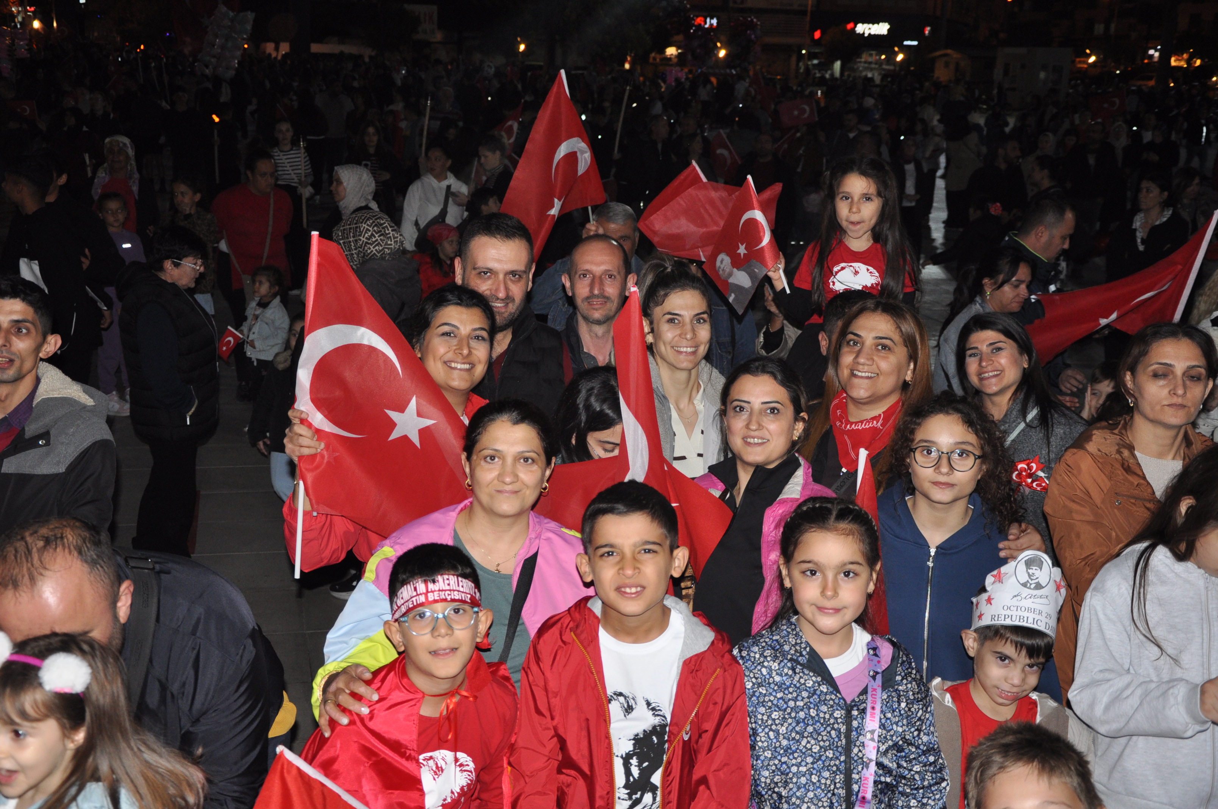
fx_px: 1521
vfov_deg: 29.8
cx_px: 609
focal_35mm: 45
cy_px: 404
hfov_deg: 43.7
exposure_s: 1/60
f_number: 4.2
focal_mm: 30
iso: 640
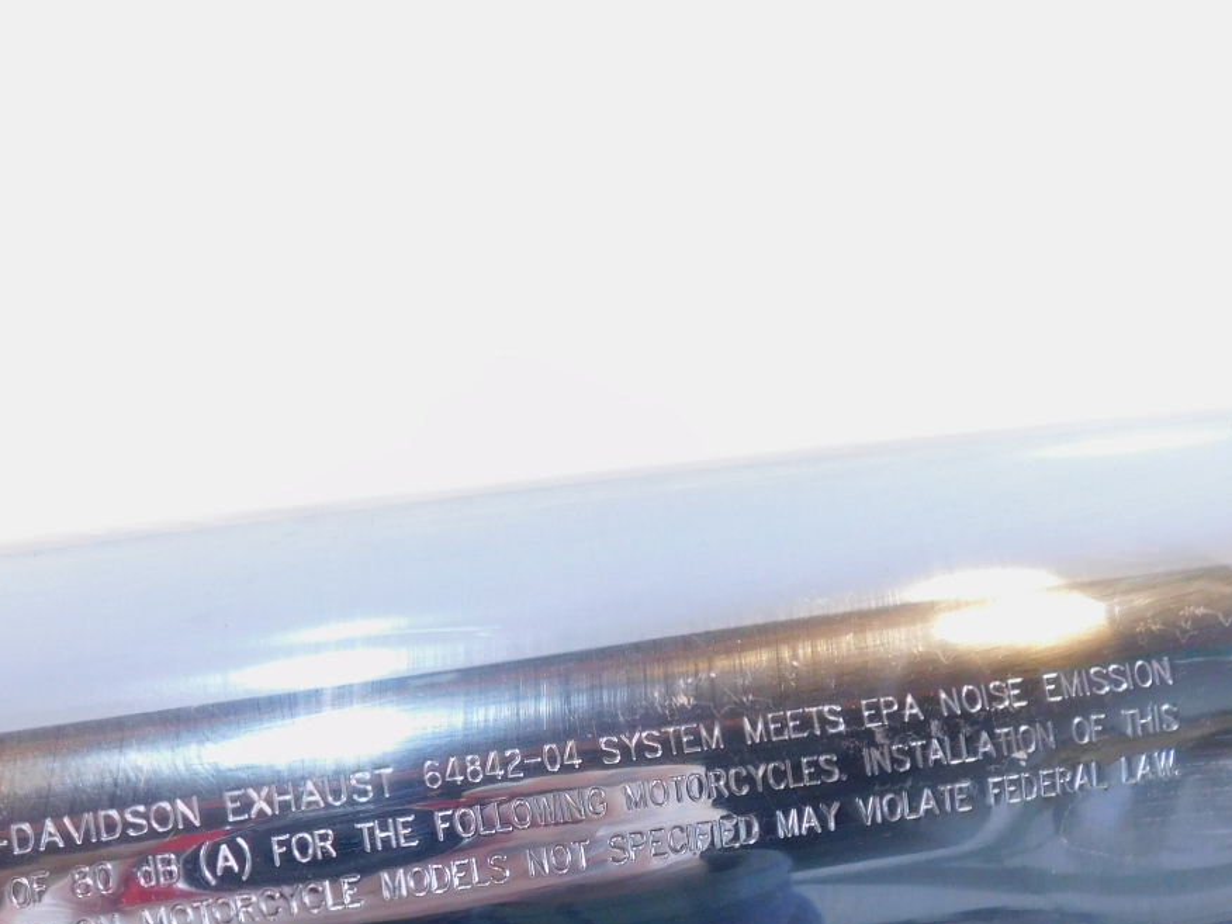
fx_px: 1495
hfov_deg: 44.8
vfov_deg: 32.5
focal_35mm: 42
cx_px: 574
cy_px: 842
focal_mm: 4
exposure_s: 1/30
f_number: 3
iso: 250
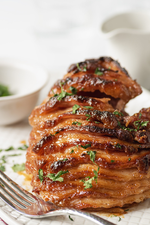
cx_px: 83
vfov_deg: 15.5
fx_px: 825
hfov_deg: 10.4
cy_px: 132
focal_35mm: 132
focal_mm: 100
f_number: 5
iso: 250
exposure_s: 1/50
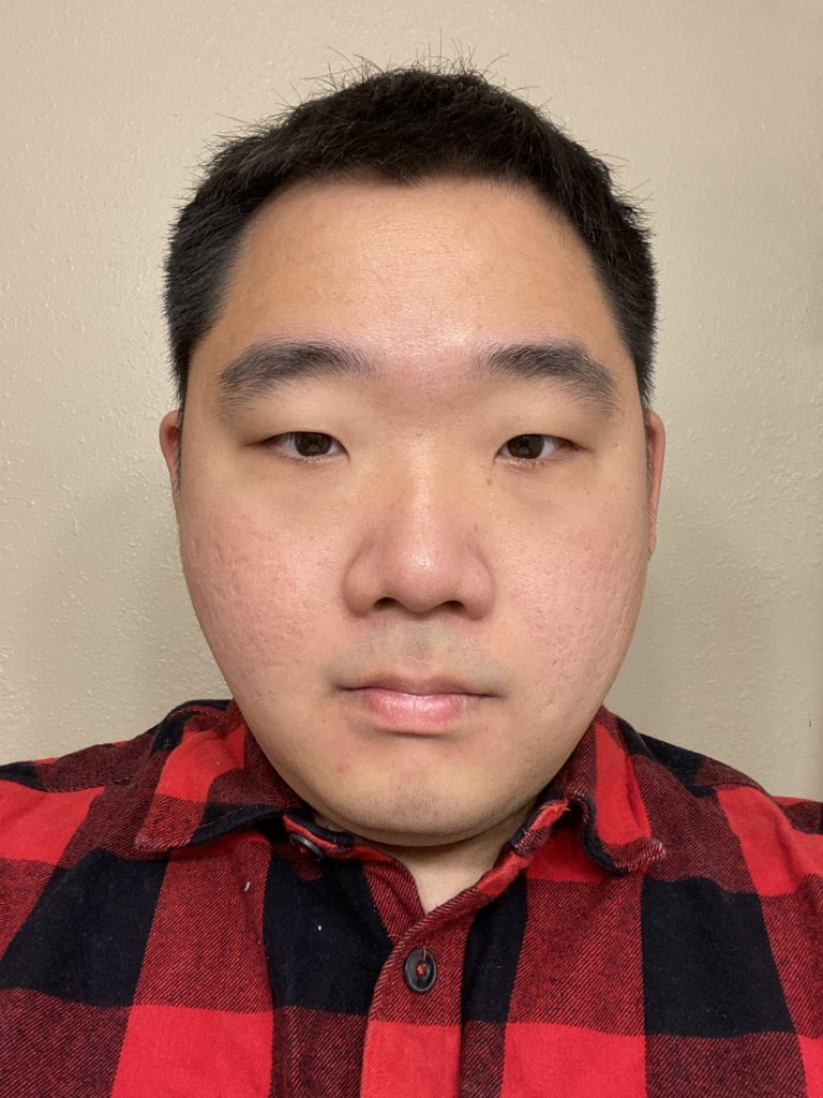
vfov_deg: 60.0
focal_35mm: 30
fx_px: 951
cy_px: 549
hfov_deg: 46.8
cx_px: 412
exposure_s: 1/60
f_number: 2.2
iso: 100
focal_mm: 2.71
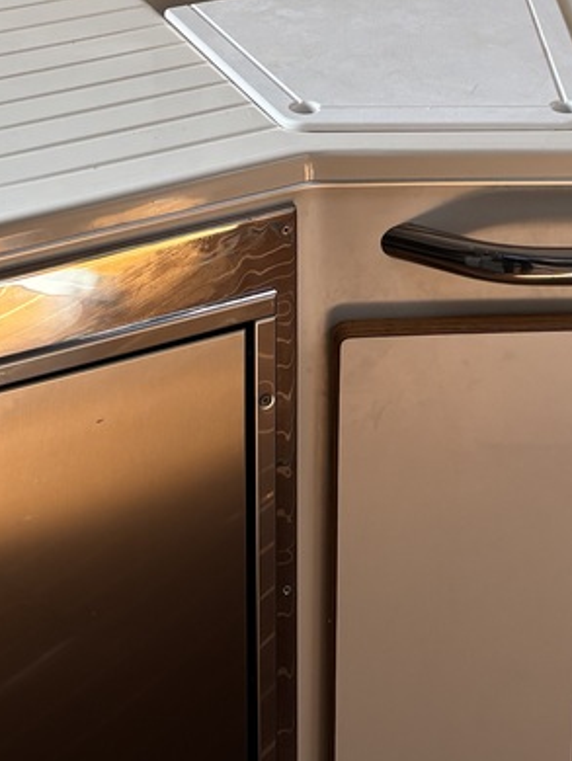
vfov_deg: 23.1
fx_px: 1761
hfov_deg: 18.4
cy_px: -45
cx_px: 383
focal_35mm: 80
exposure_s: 1/121
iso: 50
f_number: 1.6
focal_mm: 5.96
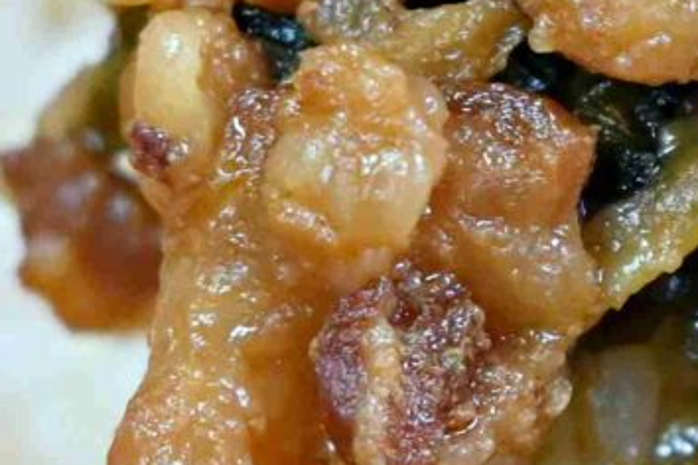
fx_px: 10527
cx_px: 1357
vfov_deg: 2.5
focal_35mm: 543
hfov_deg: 3.8
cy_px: 117
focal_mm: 50
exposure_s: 1/200
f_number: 3.2
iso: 1100
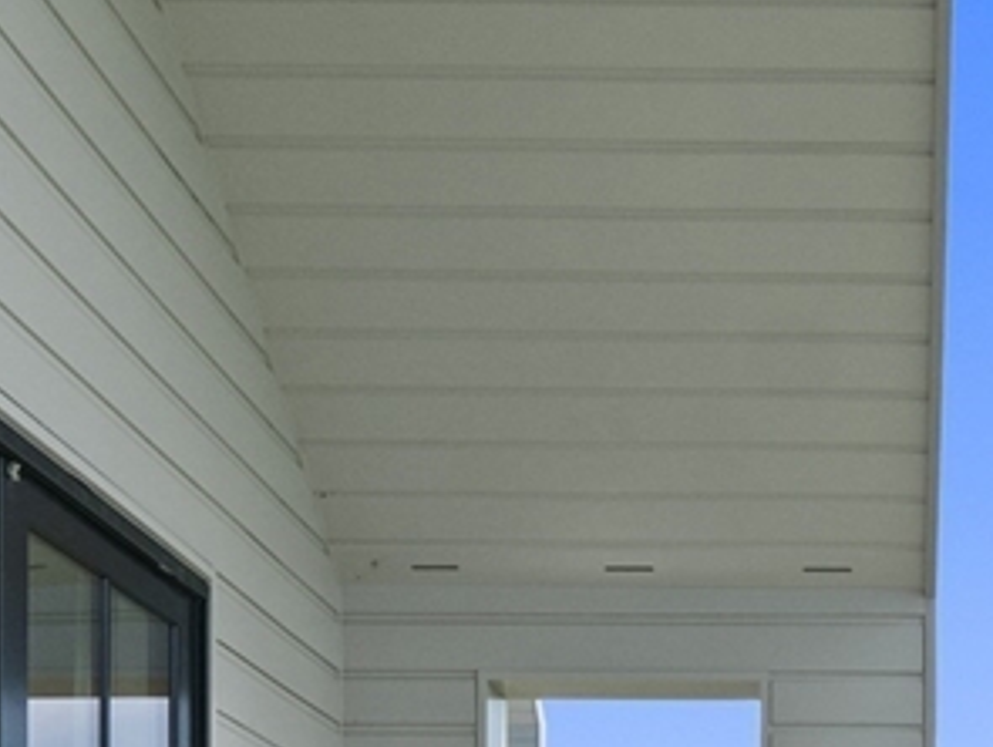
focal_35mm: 60
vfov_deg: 21.9
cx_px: 956
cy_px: 981
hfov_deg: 30.2
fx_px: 1723
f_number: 5.6
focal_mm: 12
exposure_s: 1/2000
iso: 400
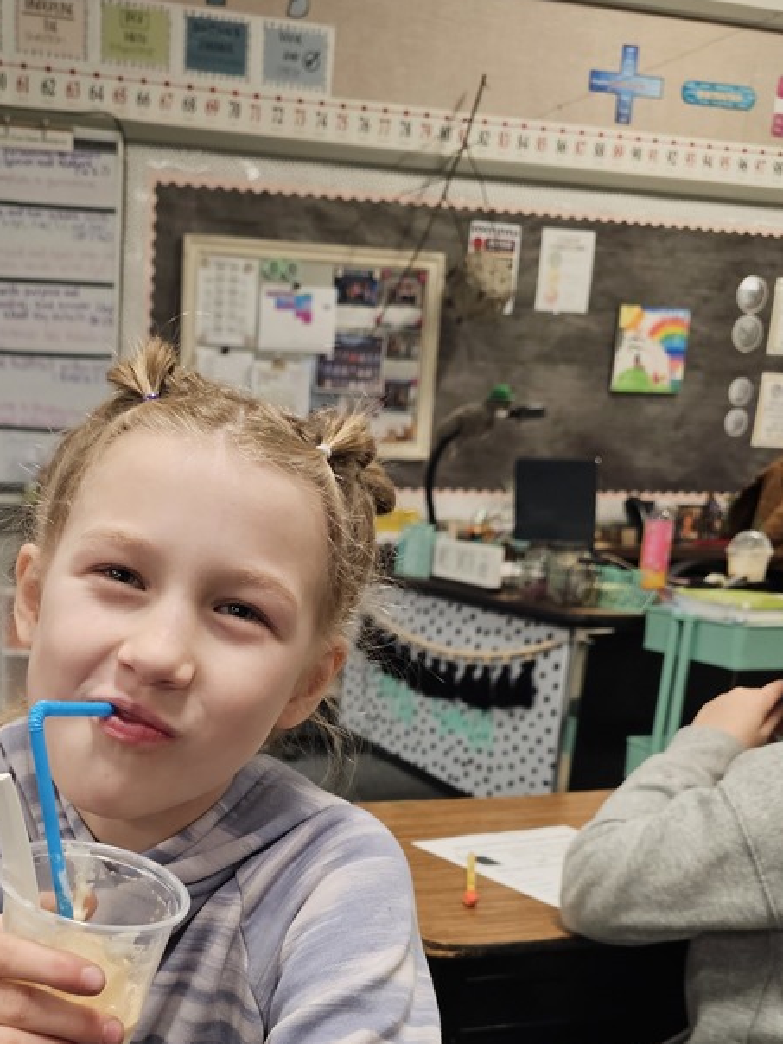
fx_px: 1176
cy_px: 766
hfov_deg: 35.3
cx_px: 128
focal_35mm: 39
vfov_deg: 46.4
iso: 200
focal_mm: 6.3
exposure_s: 1/120
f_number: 1.7
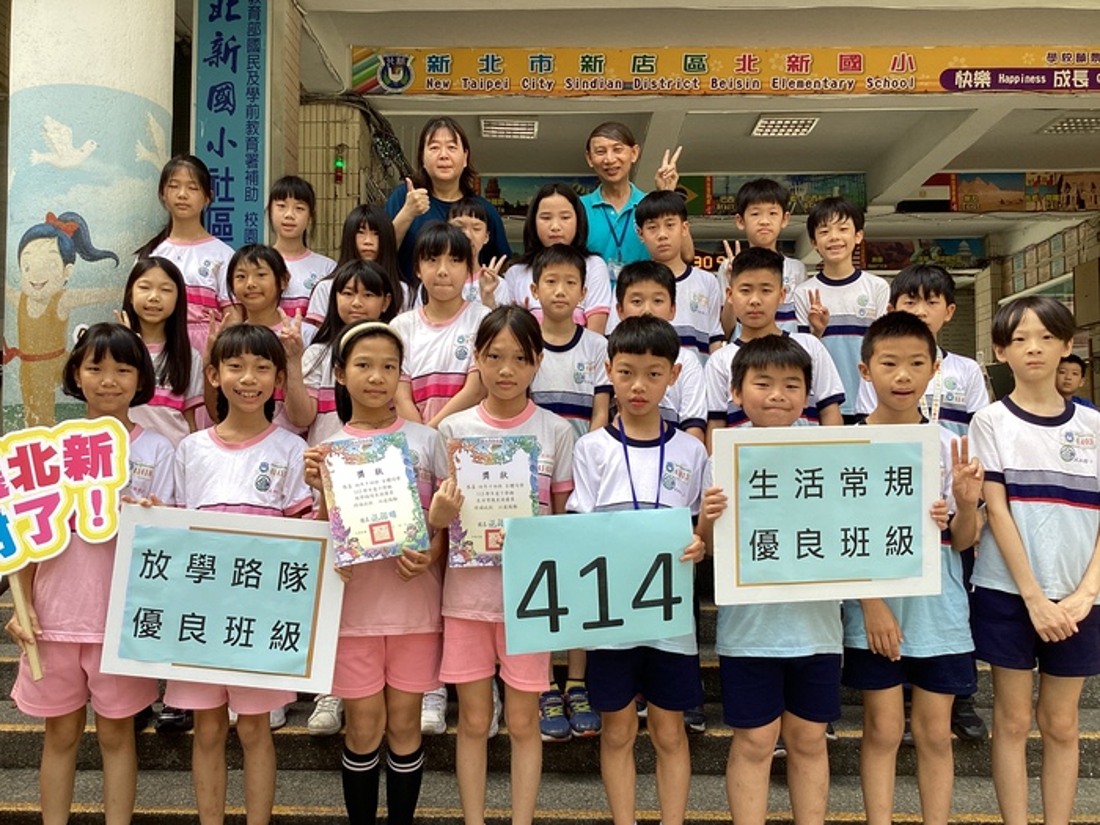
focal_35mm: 31
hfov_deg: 58.4
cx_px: 550
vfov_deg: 45.4
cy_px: 412
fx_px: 985
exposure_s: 1/161
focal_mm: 3.3
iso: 25
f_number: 2.4
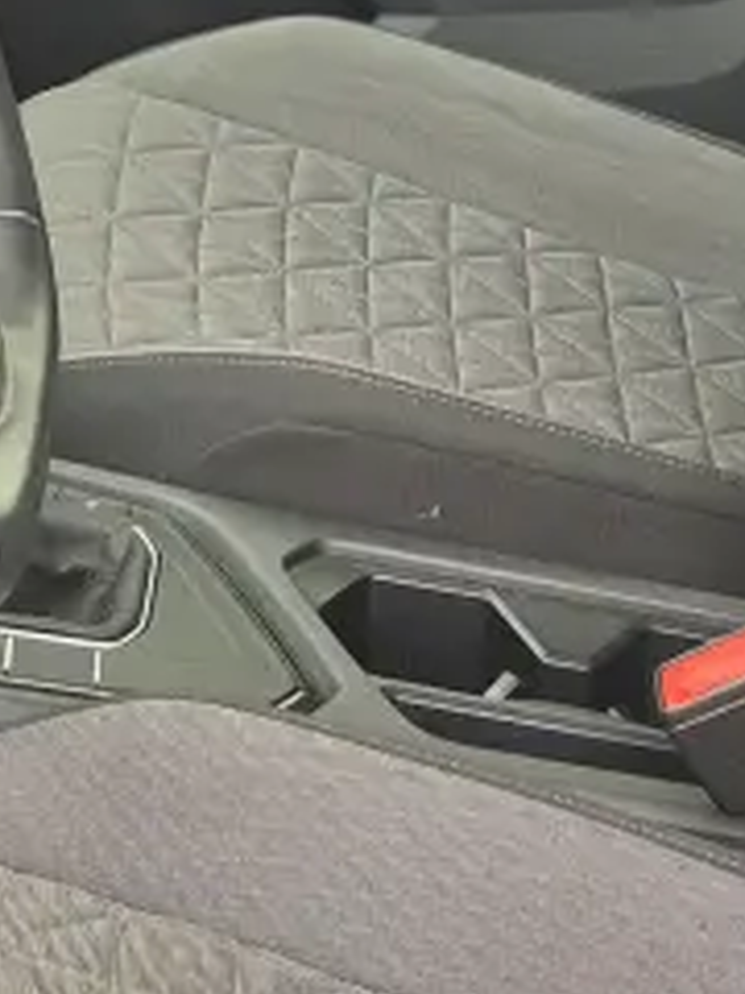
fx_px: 3960
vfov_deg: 14.3
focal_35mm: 138
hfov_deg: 10.7
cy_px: 522
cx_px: 464
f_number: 1.8
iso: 125
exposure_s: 1/180
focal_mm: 5.4
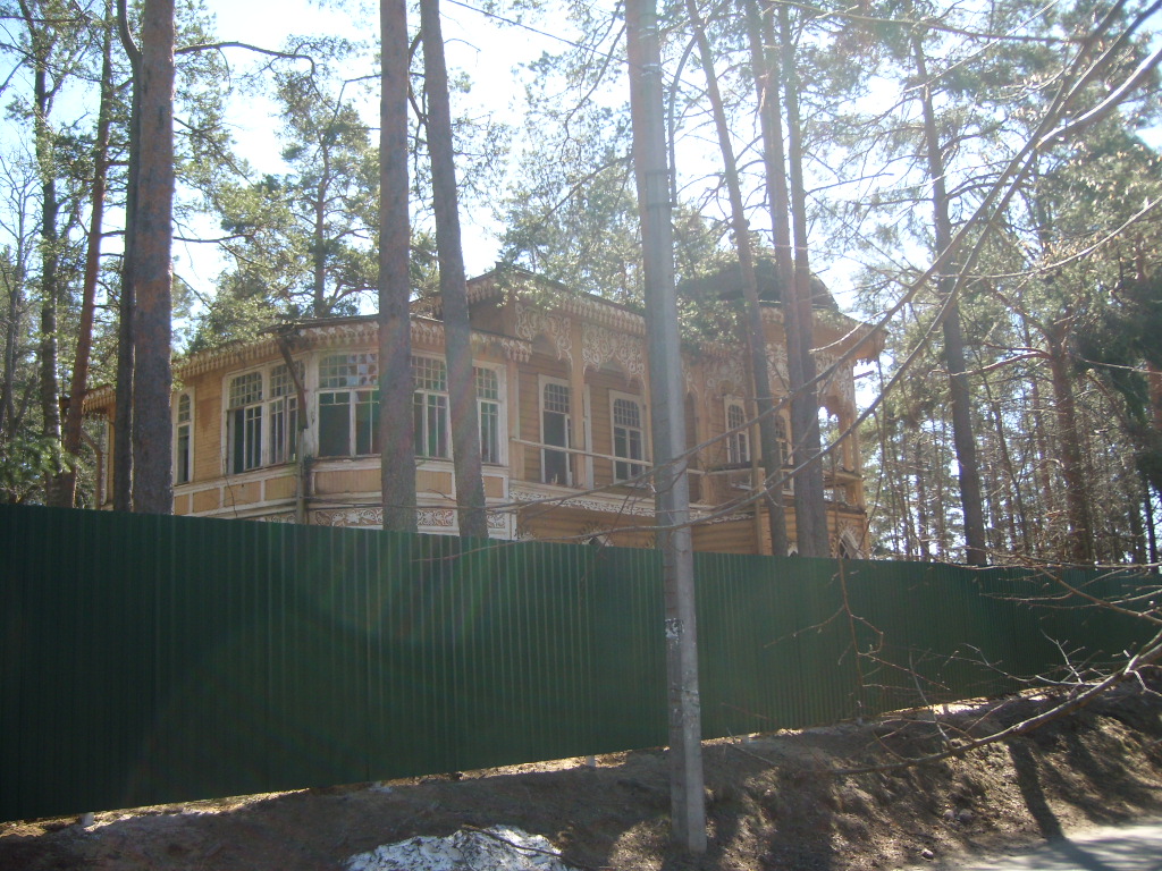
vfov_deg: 40.7
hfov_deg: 52.6
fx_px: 1175
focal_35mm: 35
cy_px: 436
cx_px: 581
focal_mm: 5.8
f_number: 2.8
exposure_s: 1/384
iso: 50
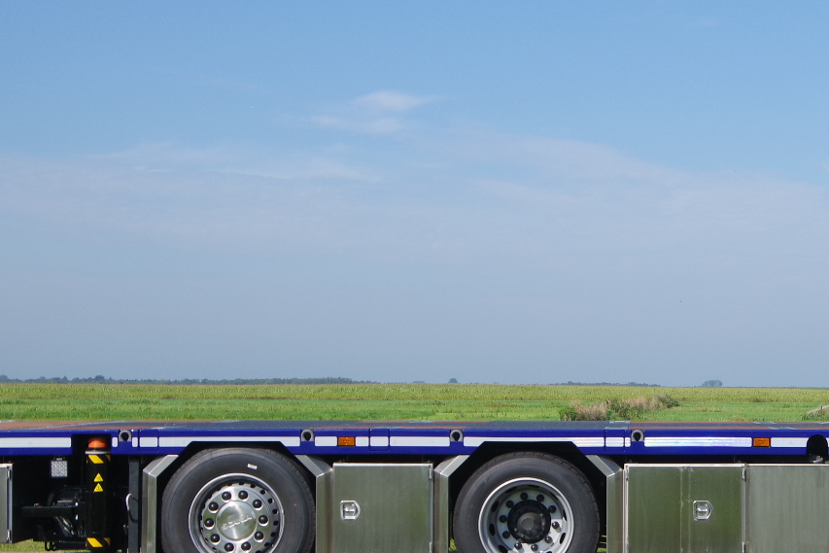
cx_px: 725
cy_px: 348
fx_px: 1865
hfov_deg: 24.4
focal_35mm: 81
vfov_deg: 16.8
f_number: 6.3
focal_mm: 24
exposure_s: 1/640
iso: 200
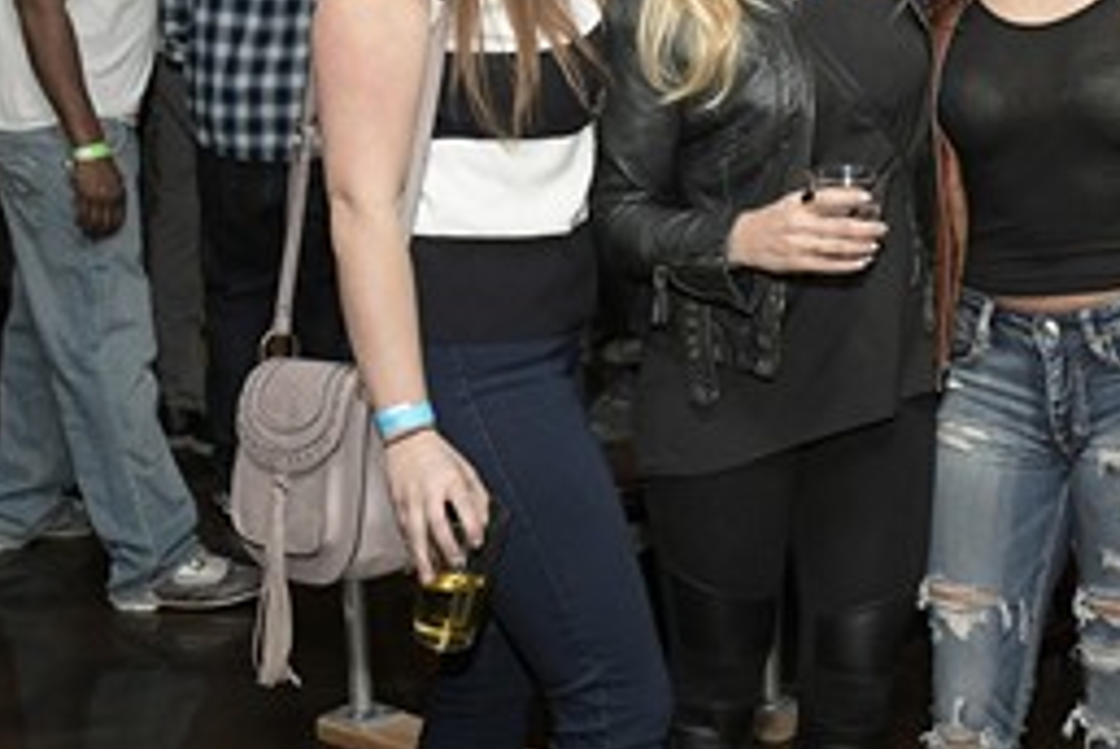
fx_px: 2398
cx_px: 802
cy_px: 398
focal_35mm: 77
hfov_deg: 26.0
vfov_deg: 17.8
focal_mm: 24
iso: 2000
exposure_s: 1/100
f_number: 4
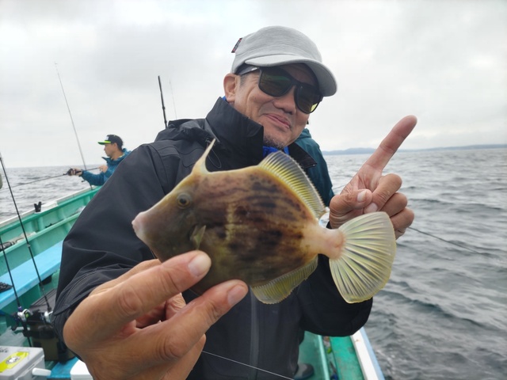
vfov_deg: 53.1
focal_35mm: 26
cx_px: 254
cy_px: 190
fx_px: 381
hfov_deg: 67.3
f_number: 1.79
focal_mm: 4.8
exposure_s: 1/100
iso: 64
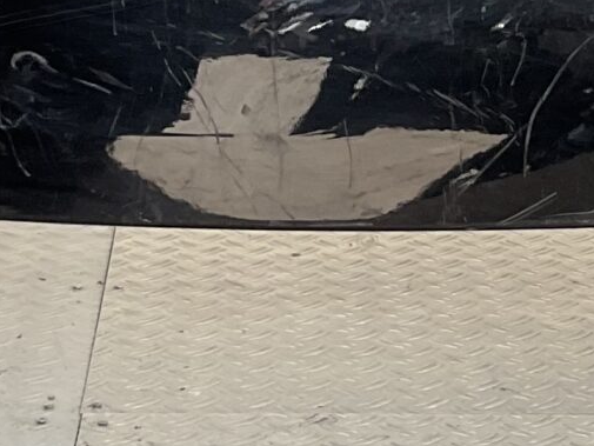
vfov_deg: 10.0
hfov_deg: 13.4
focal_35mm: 147
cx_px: 447
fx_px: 2523
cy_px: 27
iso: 16
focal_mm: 3
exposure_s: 1/206
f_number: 1.8
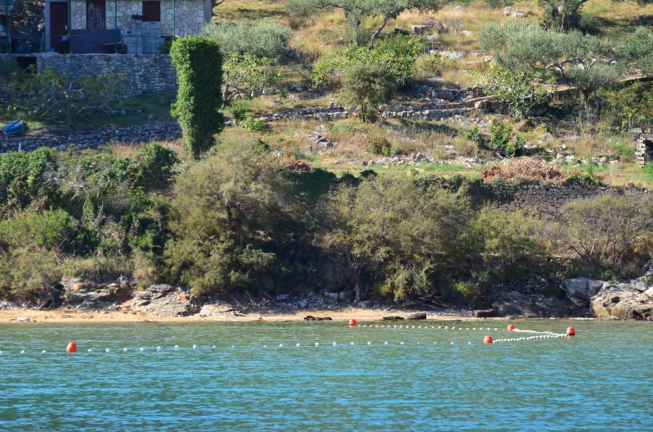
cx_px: 326
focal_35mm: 315
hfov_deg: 6.6
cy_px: 216
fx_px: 5701
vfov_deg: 4.3
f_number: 5.6
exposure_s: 1/5000
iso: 2000
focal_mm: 210
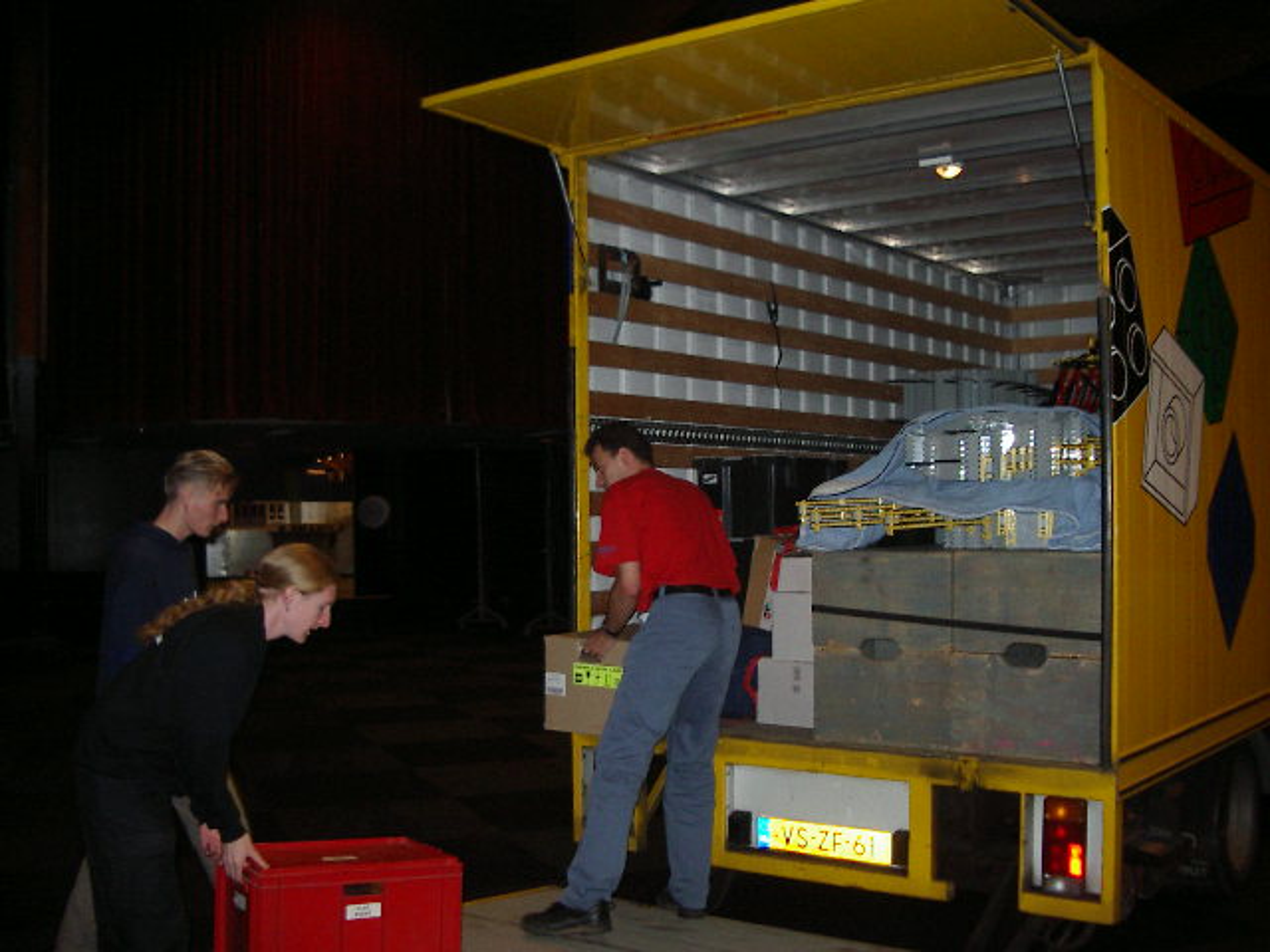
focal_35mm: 38
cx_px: 635
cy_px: 476
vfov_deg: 37.7
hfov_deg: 49.0
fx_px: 1394
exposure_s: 1/60
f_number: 2.6
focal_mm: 5.8
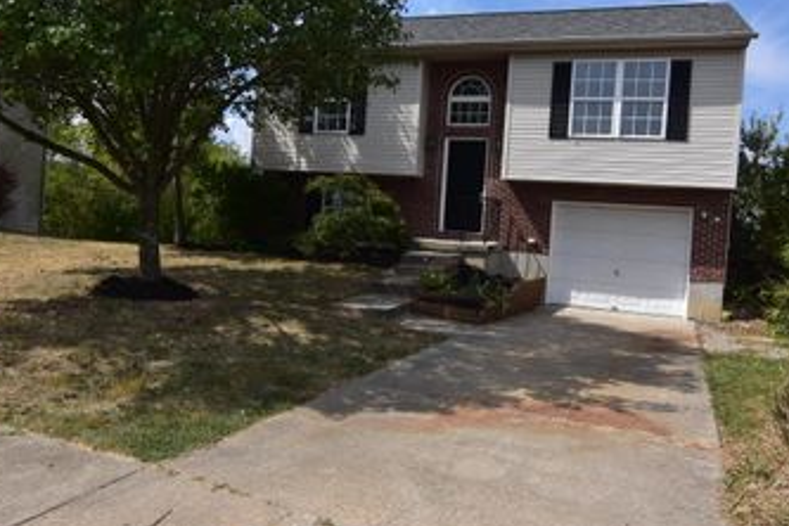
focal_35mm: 27
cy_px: 236
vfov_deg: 47.9
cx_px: 443
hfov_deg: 67.1
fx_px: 592
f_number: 10
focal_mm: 12
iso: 100
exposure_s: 1/200
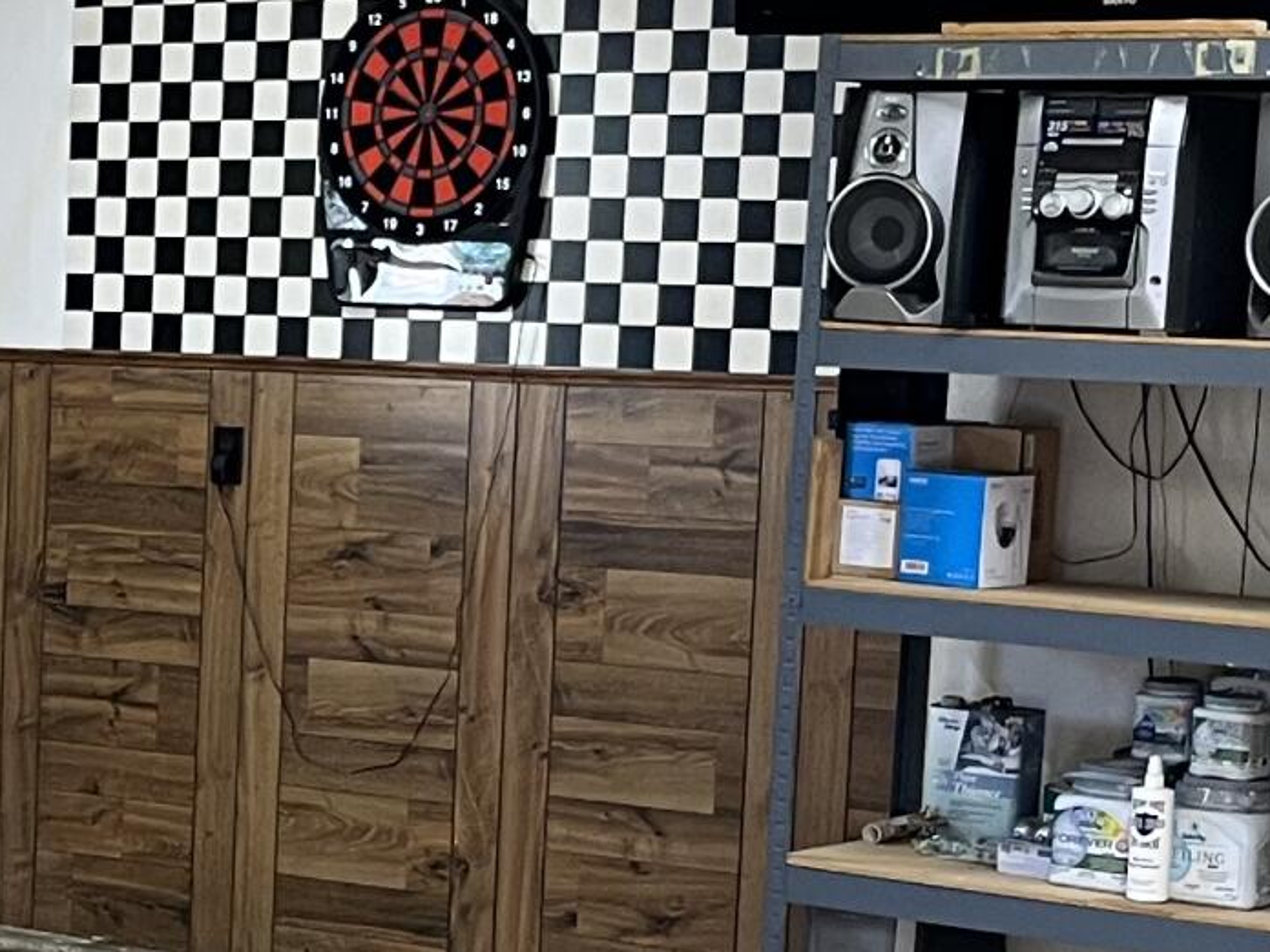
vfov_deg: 13.2
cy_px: 704
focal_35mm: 112
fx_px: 4109
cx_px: -188
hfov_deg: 16.9
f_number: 1.6
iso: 100
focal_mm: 5.1
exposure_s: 1/60
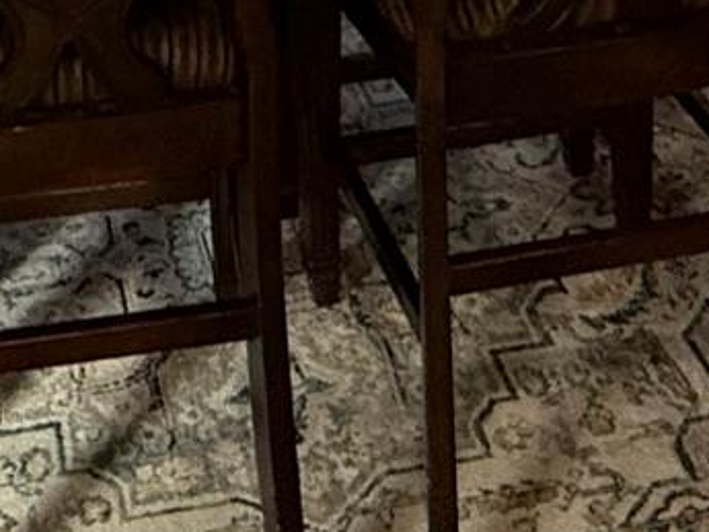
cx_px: 214
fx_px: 1701
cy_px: -857
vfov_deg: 12.5
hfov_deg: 23.4
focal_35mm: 83
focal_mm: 2.22
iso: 250
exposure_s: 1/120
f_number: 2.2
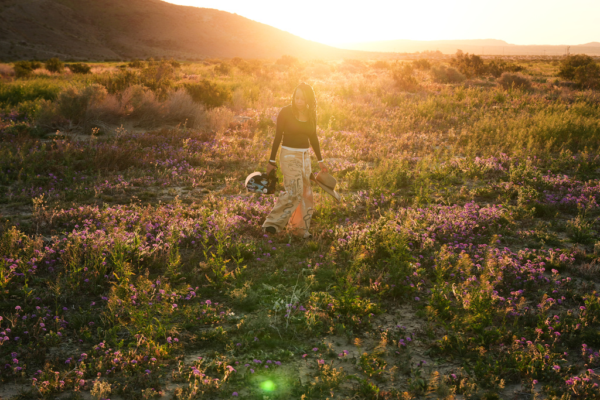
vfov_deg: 27.5
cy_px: 200
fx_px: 817
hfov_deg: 40.3
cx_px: 300
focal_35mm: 49
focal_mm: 49
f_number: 4.5
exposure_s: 1/500
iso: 250
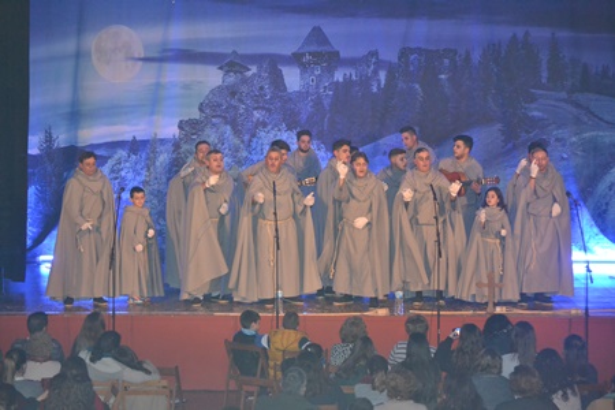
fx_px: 2050
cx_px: 308
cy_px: 205
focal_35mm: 120
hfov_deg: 17.1
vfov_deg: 11.4
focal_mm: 80
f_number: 4.2
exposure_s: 1/60
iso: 3200
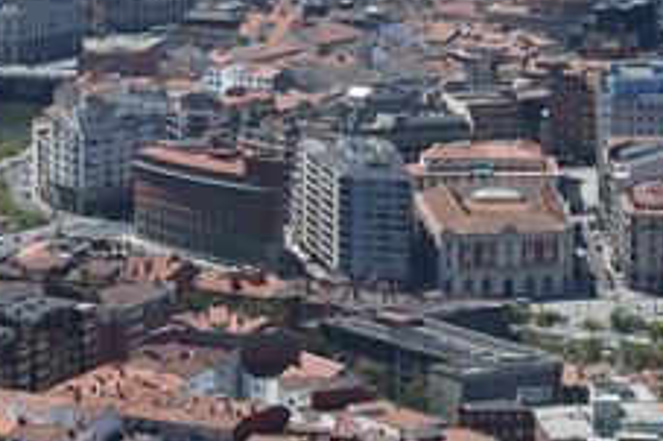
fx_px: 4610
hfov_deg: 8.2
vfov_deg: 5.5
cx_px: 216
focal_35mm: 251
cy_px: -6
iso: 640
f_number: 10
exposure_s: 1/1250
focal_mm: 55
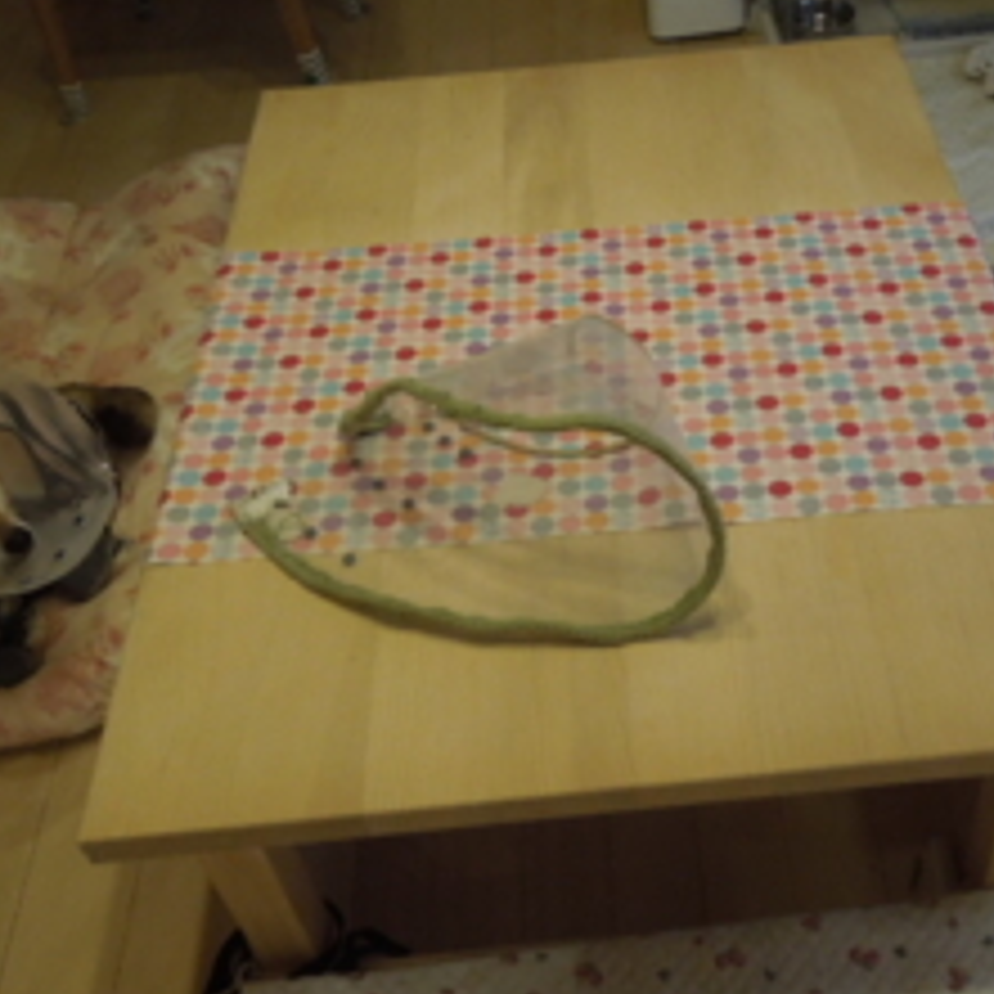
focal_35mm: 40
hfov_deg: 41.3
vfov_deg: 41.9
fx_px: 1299
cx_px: 661
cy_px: 508
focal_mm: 4.5
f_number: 3.3
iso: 400
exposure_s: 1/30
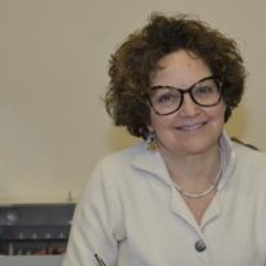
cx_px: 376
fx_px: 944
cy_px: 146
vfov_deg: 16.0
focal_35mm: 109
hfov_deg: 15.1
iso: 640
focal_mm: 33.5
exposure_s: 1/80
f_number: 4.5
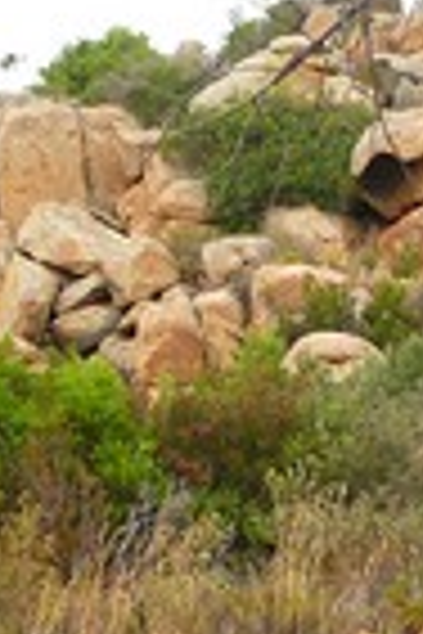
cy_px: 773
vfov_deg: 10.4
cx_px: 261
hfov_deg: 7.1
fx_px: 3419
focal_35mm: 194
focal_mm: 7.4
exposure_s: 1/125
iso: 100
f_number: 2.8
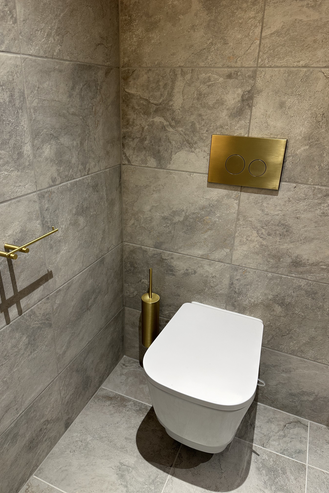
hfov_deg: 51.3
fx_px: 343
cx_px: 155
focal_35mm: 25
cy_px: 246
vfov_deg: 71.5
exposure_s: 1/50
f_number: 1.78
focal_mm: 6.86
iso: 125
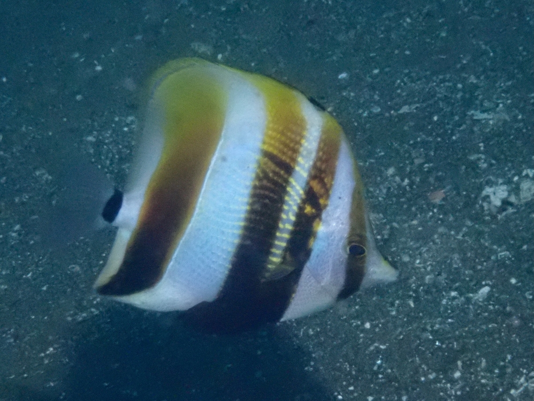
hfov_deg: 19.6
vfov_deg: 14.8
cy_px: 200
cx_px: 267
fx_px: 1543
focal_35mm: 100
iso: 1600
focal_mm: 18
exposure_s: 1/200
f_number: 6.3
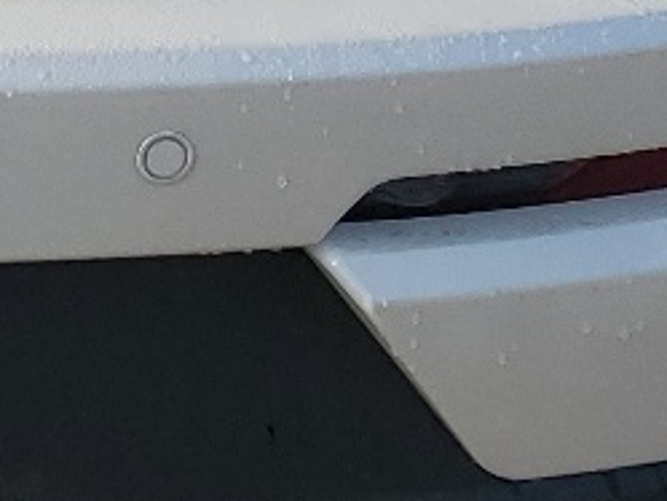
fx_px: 3219
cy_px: -552
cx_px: -546
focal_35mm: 167
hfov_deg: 11.0
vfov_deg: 8.4
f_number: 1.5
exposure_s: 1/3333
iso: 50
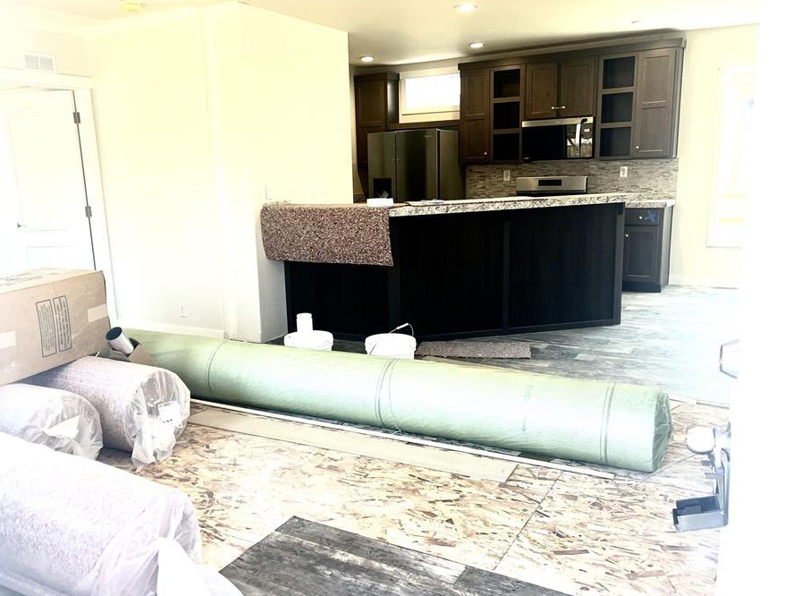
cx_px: 352
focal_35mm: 30
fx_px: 688
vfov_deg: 46.8
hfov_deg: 59.8
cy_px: 304
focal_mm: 5.1
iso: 64
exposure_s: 1/120
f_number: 1.6
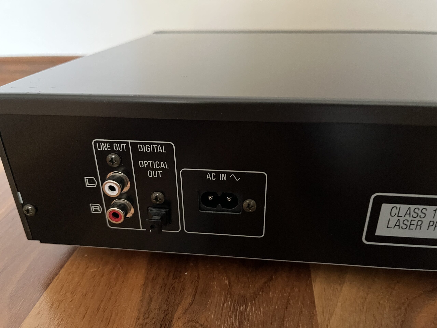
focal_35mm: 26
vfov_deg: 53.1
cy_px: 164
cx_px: 218
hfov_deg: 67.3
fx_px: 328
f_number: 1.6
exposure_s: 1/30
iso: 1000
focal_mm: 5.1
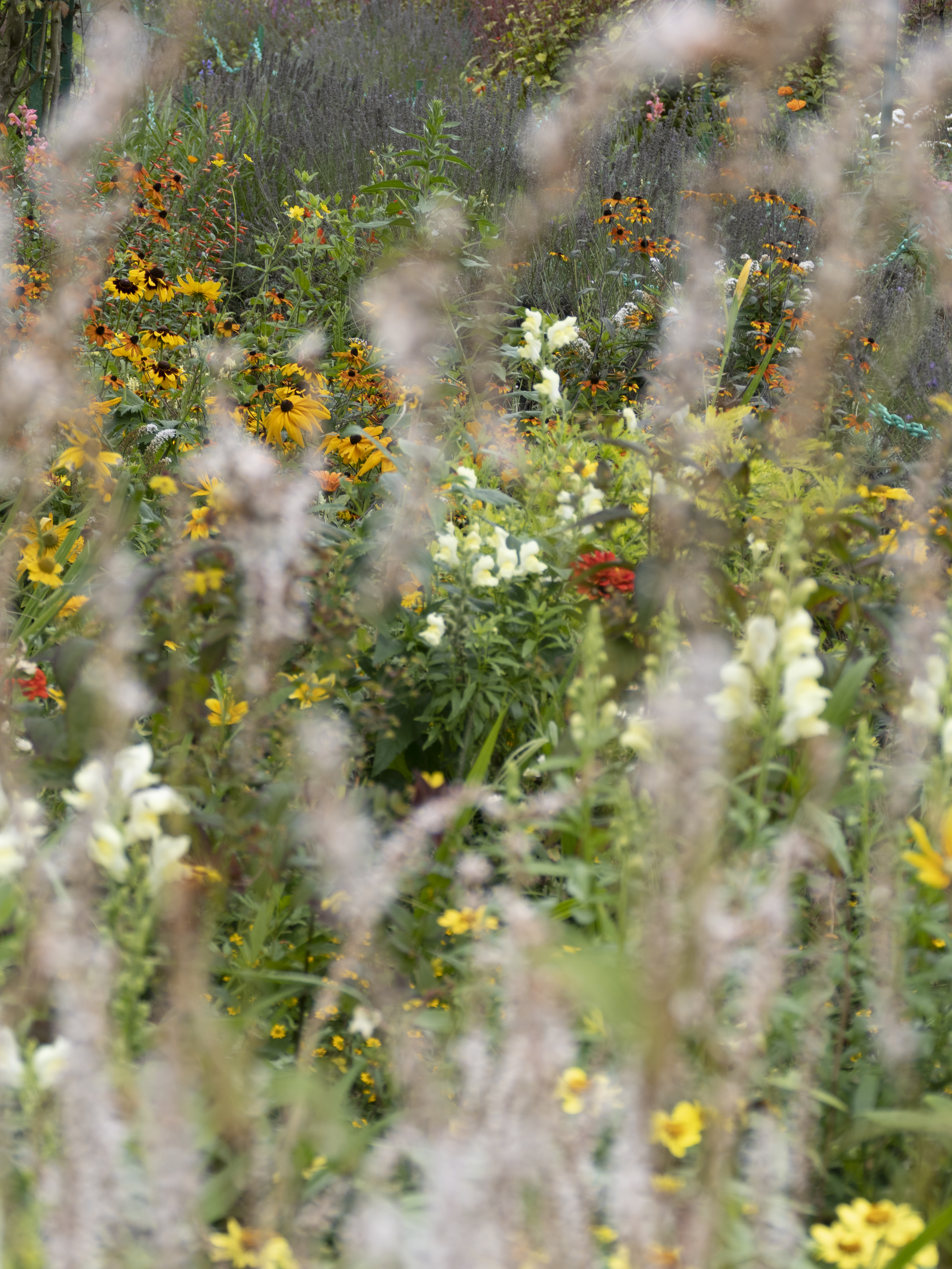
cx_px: 476
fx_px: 4437
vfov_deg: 16.3
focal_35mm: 121
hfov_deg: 12.2
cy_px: 634
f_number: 3.9
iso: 125
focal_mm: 40.84
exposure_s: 1/80
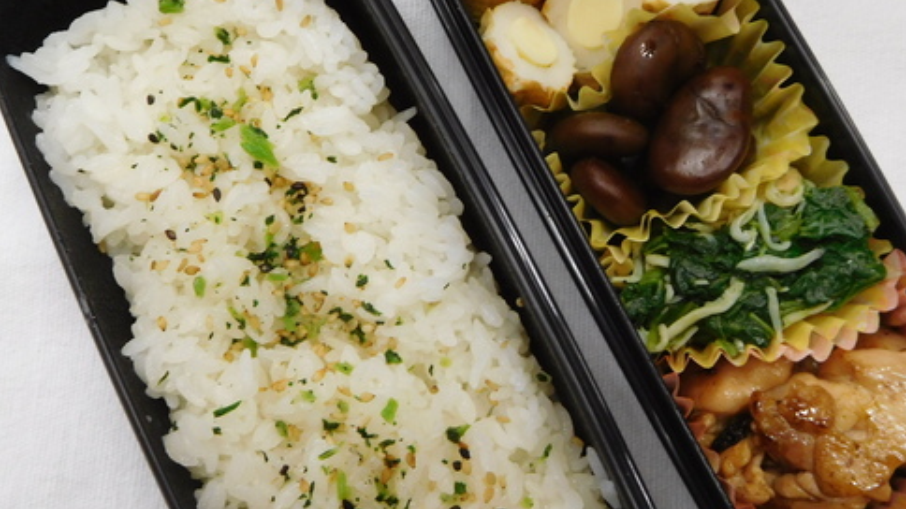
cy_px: 245
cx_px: 494
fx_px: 865
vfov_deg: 32.8
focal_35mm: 36
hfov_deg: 55.2
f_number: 3.4
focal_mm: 4.5
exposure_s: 1/30
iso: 220
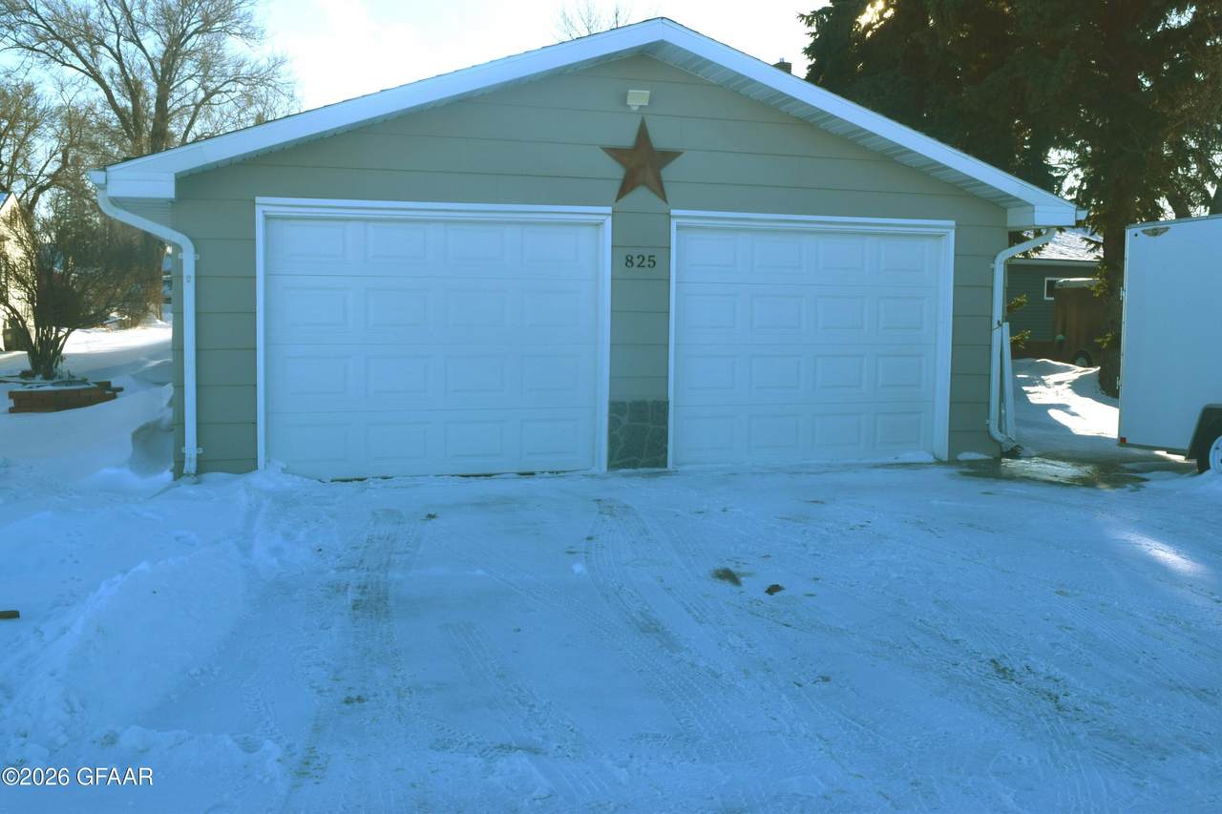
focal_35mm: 34
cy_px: 407
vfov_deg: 38.4
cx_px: 611
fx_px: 1171
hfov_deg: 55.1
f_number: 11
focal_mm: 23
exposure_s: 1/500
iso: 400
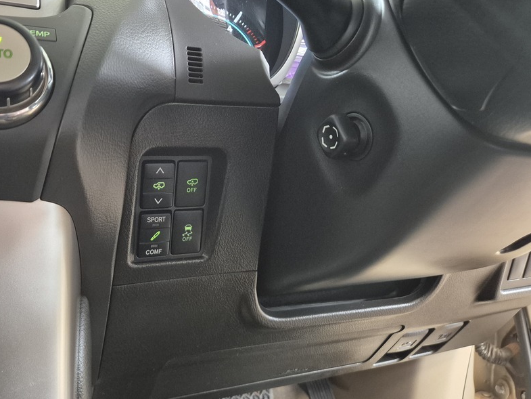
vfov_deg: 46.6
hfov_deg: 58.9
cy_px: 161
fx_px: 460
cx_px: 187
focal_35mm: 30
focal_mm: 5.4
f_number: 1.8
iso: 1250
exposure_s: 1/50
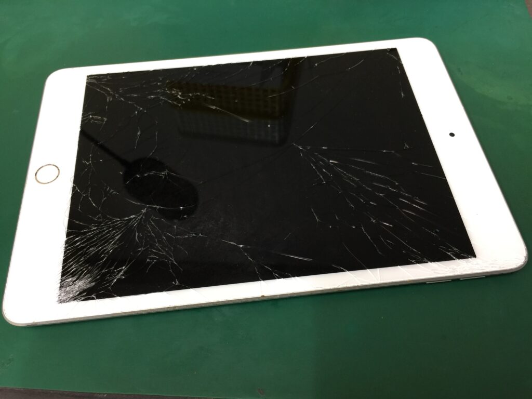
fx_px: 446
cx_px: 266
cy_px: 200
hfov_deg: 61.7
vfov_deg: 48.2
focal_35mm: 29
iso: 32
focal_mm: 4.15
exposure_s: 1/15
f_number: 2.2
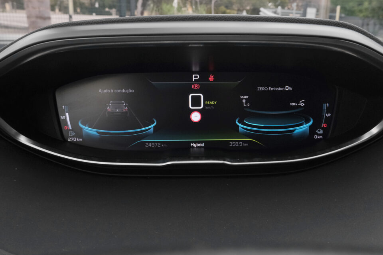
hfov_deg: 58.7
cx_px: 198
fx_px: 340
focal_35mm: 32
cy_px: 123
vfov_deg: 41.1
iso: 2000
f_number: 9
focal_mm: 19.7
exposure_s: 1/180
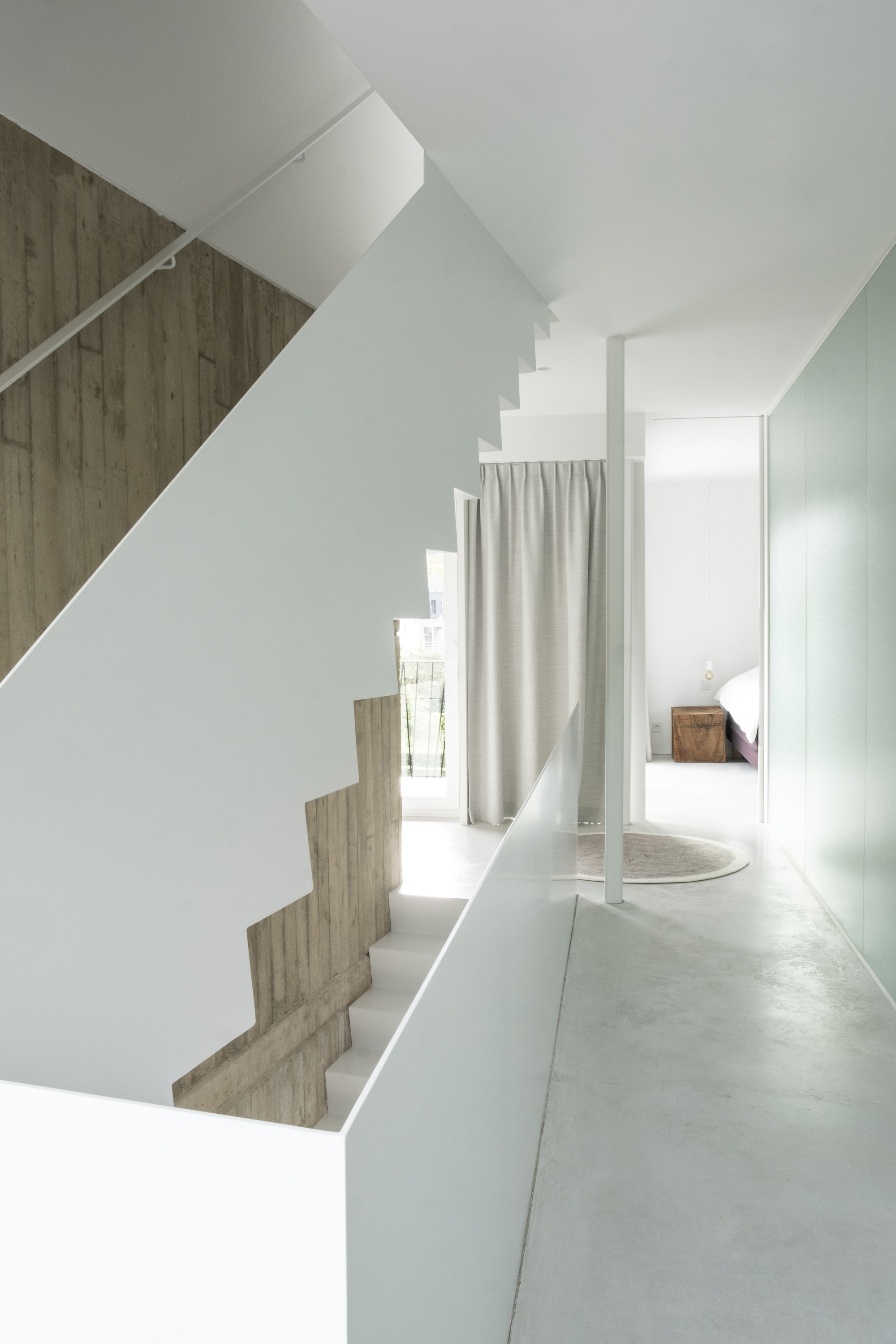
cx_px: 448
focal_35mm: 27
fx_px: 1008
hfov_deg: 47.9
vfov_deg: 67.4
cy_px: 672
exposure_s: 1/2
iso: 200
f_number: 16
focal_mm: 18
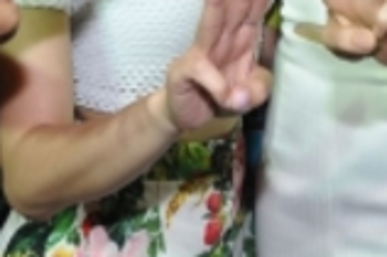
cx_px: 402
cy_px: -233
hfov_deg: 20.9
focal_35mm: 94
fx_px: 1009
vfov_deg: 12.9
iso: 1250
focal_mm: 19
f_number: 5
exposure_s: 1/200
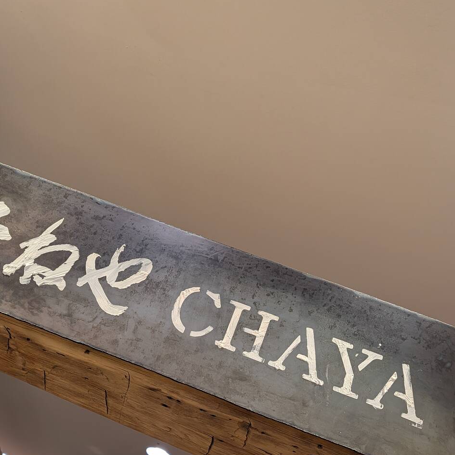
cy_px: 291
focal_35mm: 36
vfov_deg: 45.6
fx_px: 535
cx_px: 182
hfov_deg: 45.8
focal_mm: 6.9
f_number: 1.68
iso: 133
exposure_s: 1/120
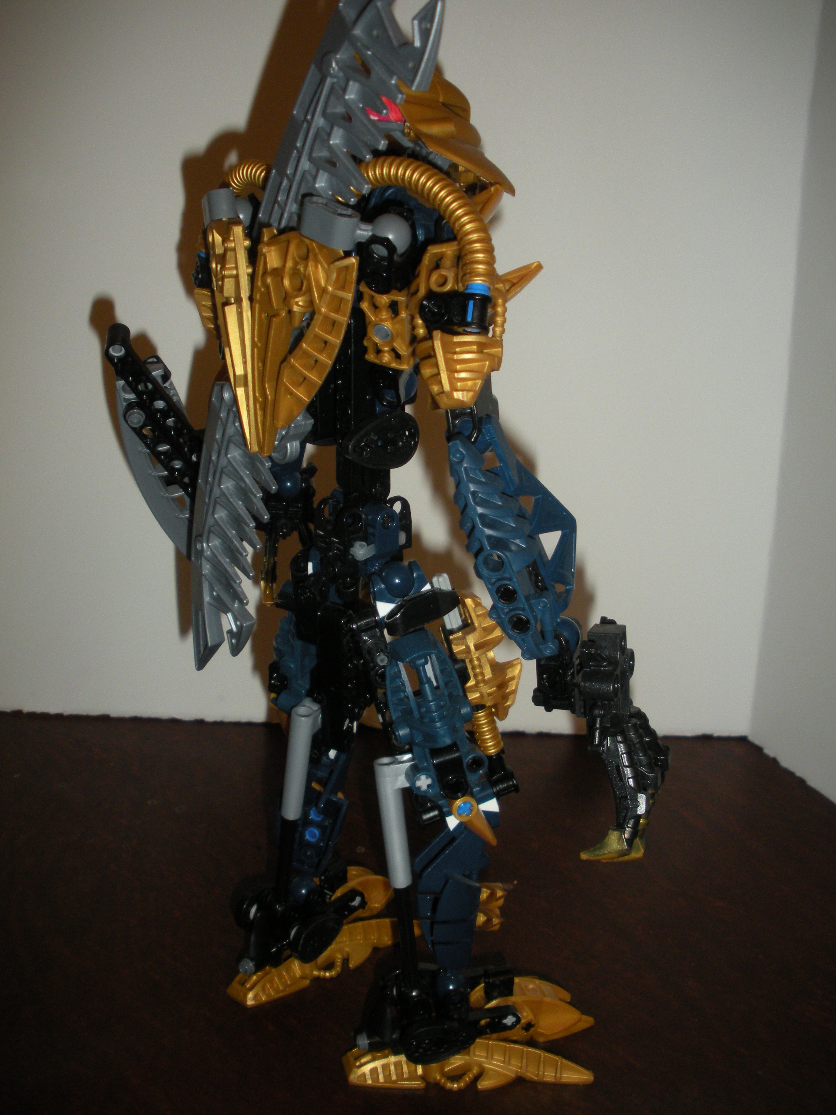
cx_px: 418
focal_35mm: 35
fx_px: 1127
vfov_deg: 52.6
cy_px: 558
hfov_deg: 40.7
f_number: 3.5
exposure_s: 1/60
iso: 200
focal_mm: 6.3
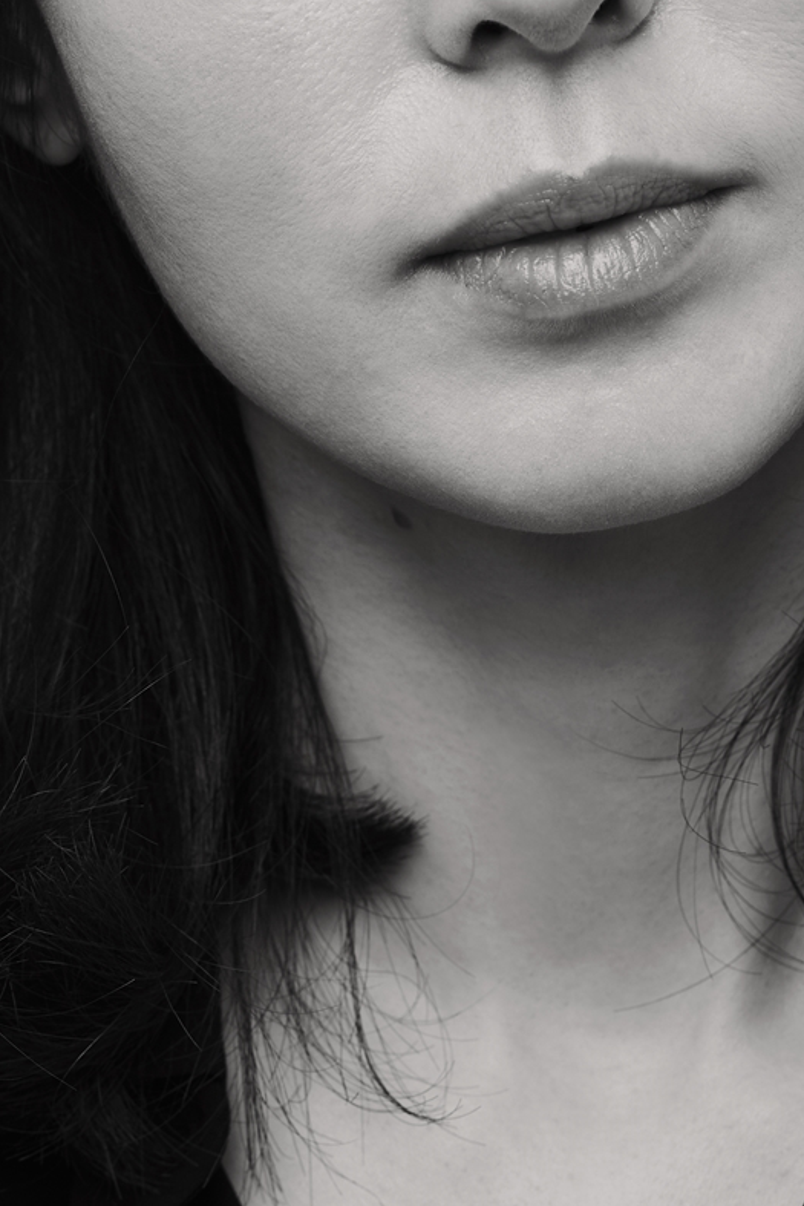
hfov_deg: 3.6
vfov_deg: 5.4
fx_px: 12757
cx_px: 561
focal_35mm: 381
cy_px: 336
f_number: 11
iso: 200
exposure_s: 1/160
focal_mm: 200
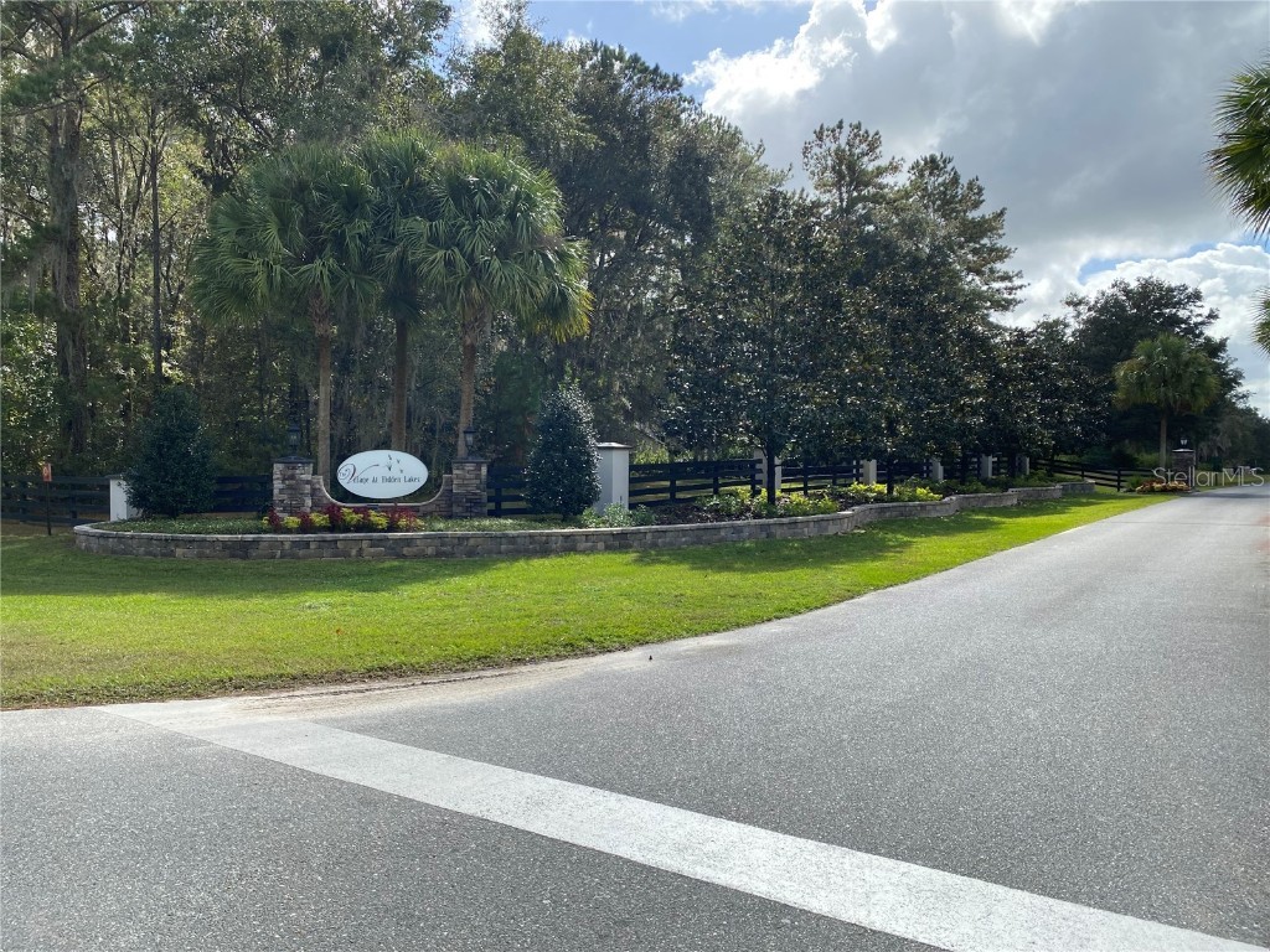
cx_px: 635
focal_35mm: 26
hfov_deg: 67.3
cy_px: 476
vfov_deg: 53.1
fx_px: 954
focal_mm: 4.25
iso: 32
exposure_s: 1/1779
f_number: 1.8
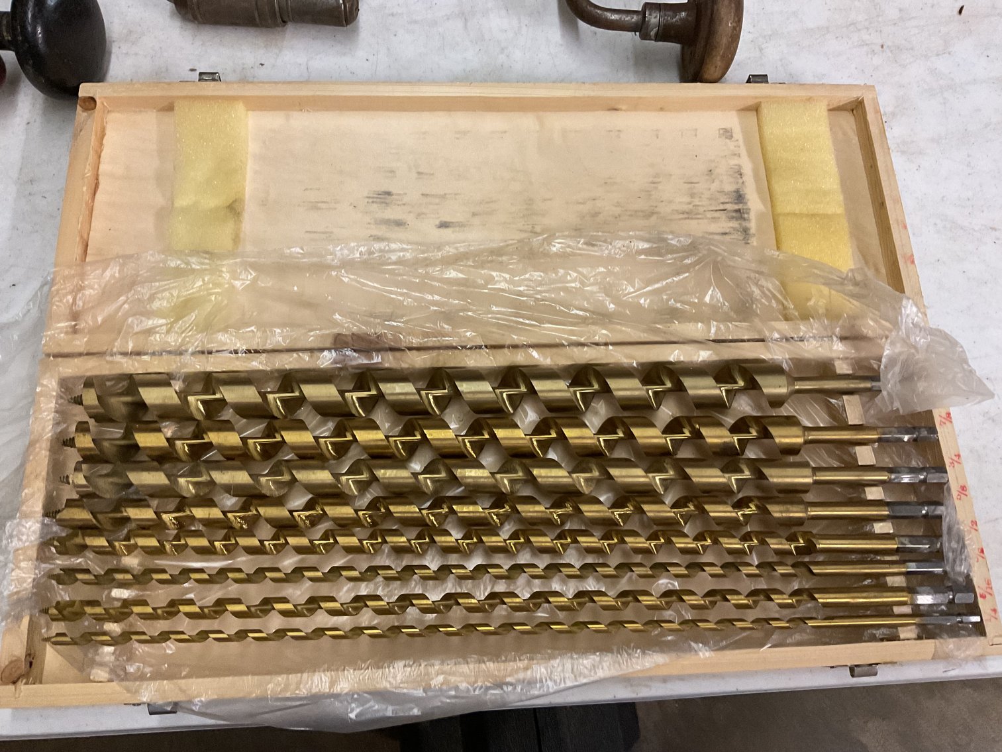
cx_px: 501
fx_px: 840
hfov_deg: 61.7
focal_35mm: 29
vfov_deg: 48.2
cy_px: 376
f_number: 1.8
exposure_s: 1/60
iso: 250
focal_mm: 3
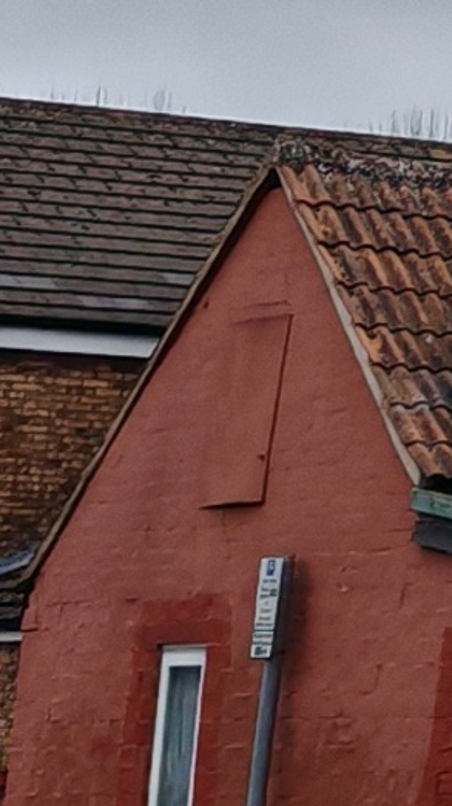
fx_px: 4930
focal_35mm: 231
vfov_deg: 9.3
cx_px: 2965
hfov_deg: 4.0
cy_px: -29
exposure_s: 1/580
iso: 50
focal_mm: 6.67
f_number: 1.9
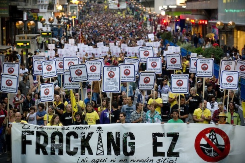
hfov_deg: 15.2
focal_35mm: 135
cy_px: 82
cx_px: 122
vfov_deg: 10.1
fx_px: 918
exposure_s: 1/60
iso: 1600
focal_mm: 135
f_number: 3.5
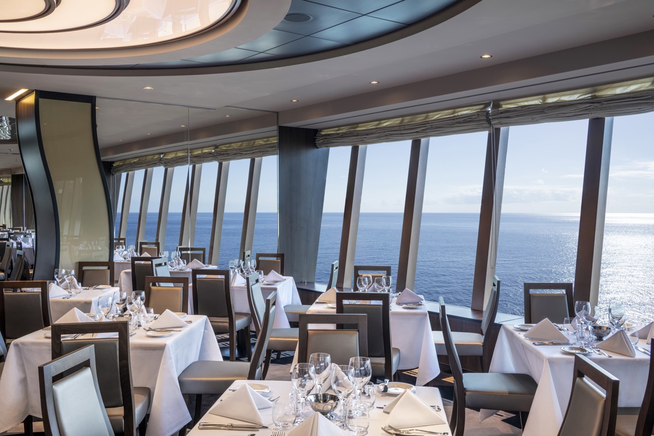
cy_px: 218
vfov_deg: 37.9
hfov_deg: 54.4
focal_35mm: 35
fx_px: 636
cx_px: 327
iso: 100
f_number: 11
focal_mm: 35
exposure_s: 1/10
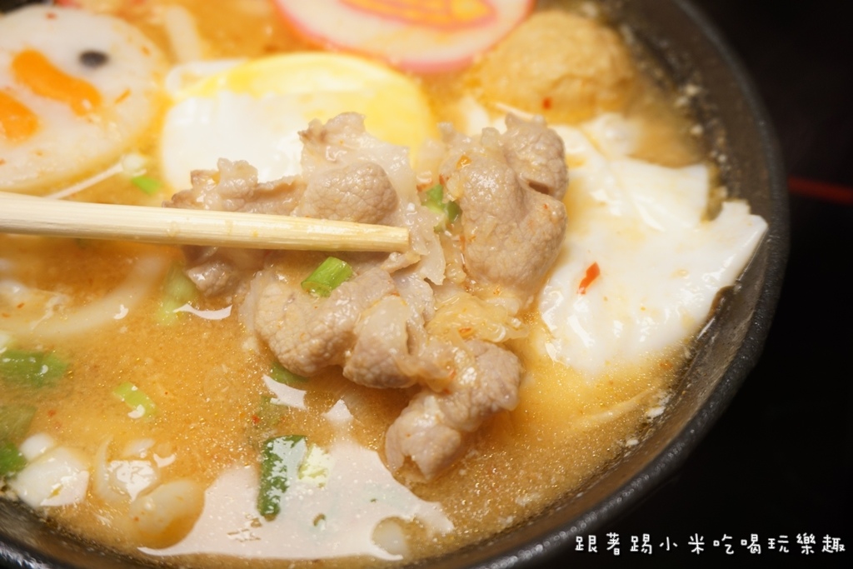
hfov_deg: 51.3
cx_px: 426
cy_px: 284
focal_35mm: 38
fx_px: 889
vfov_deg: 35.5
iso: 320
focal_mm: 25
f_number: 4.5
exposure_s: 1/60
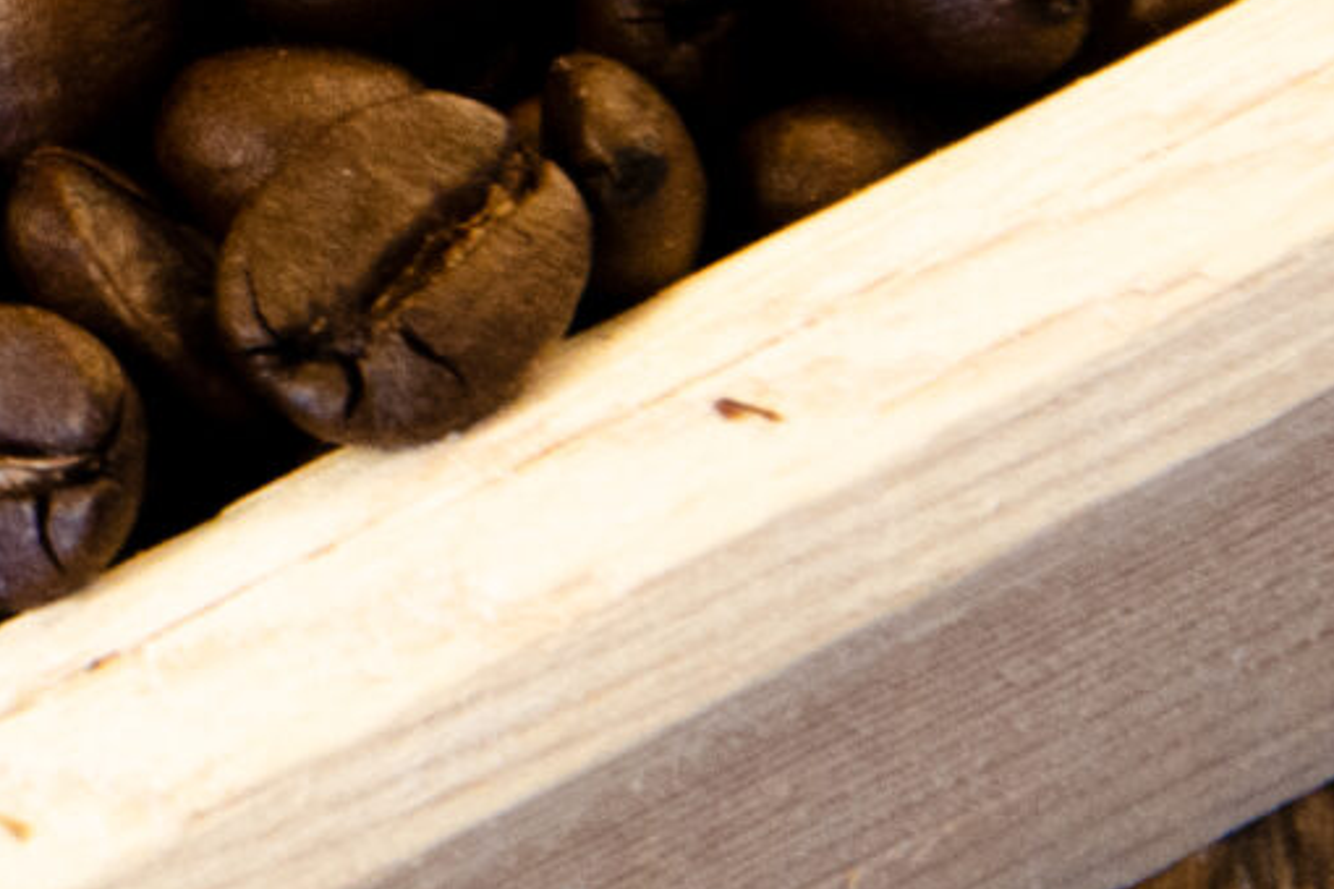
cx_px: -1324
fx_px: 19490
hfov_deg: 3.9
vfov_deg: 2.6
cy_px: -962
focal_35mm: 526
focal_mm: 70
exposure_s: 1/20
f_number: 5.3
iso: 800
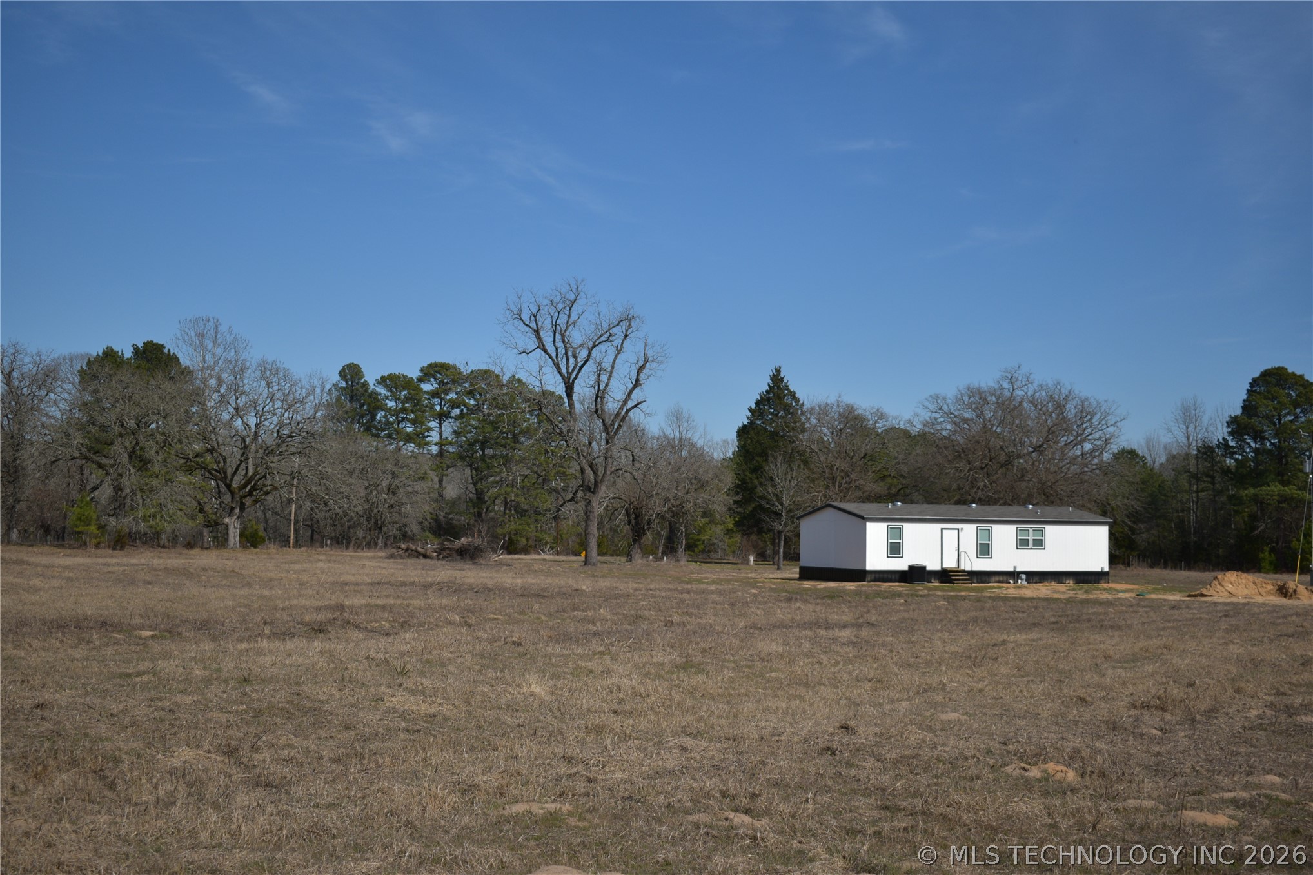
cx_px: 656
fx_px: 1586
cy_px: 438
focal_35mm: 44
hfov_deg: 45.0
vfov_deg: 30.8
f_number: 4.2
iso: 200
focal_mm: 29
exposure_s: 1/2500
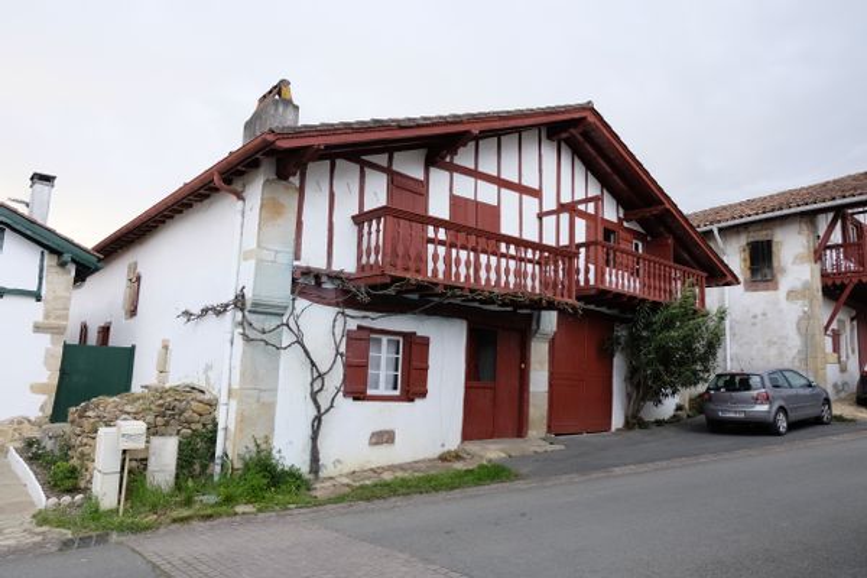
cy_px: 289
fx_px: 578
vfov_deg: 53.1
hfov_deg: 73.7
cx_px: 434
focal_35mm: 24
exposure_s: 1/75
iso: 400
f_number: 3.5
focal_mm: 16
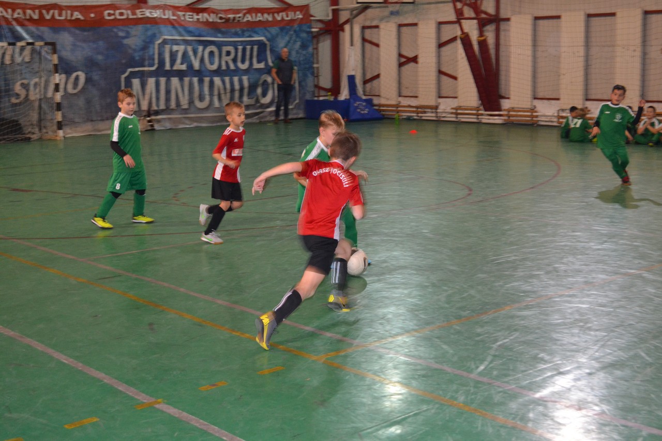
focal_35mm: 52
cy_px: 220
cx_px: 331
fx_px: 965
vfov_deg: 25.7
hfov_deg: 37.9
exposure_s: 1/60
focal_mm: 35
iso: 1400
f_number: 5
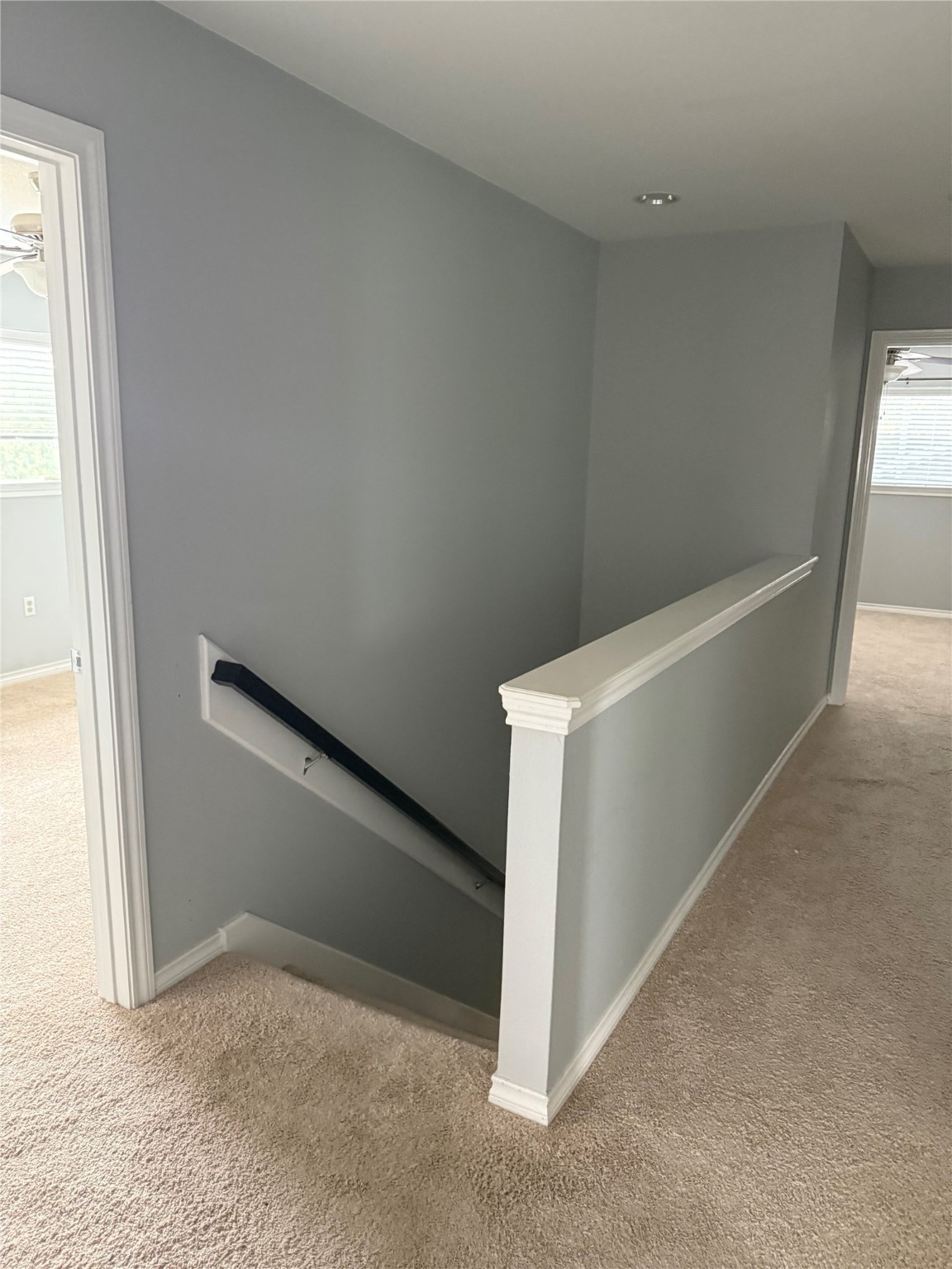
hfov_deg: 56.8
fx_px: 880
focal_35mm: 24
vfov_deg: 71.6
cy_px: 634
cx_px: 476
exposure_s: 1/48
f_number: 1.78
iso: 800
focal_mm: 6.76
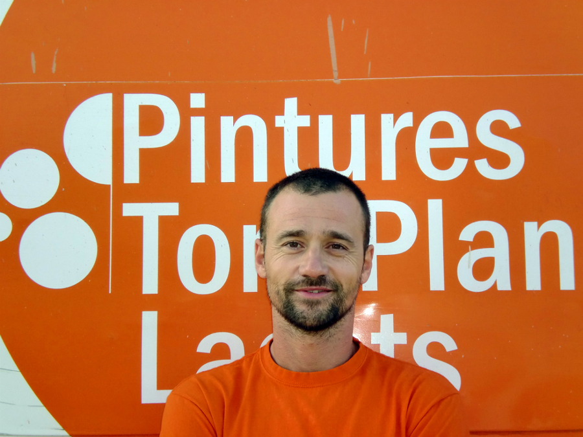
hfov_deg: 21.3
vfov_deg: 16.1
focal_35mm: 92
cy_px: 218
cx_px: 292
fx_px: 1549
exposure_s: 1/100
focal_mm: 16.51
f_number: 5.4
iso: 100
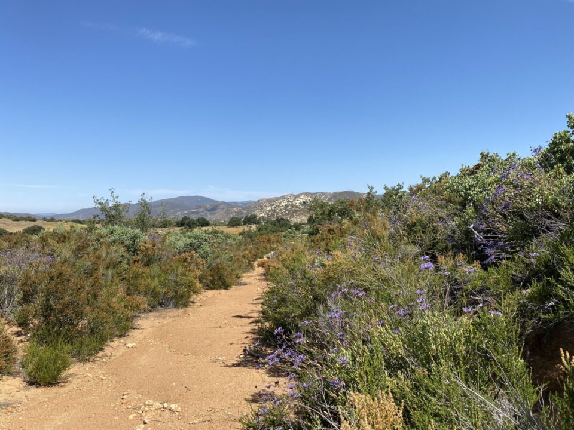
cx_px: 287
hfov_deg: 67.3
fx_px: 431
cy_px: 215
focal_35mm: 26
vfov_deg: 53.1
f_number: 1.8
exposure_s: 1/2755
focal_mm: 4.25
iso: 32
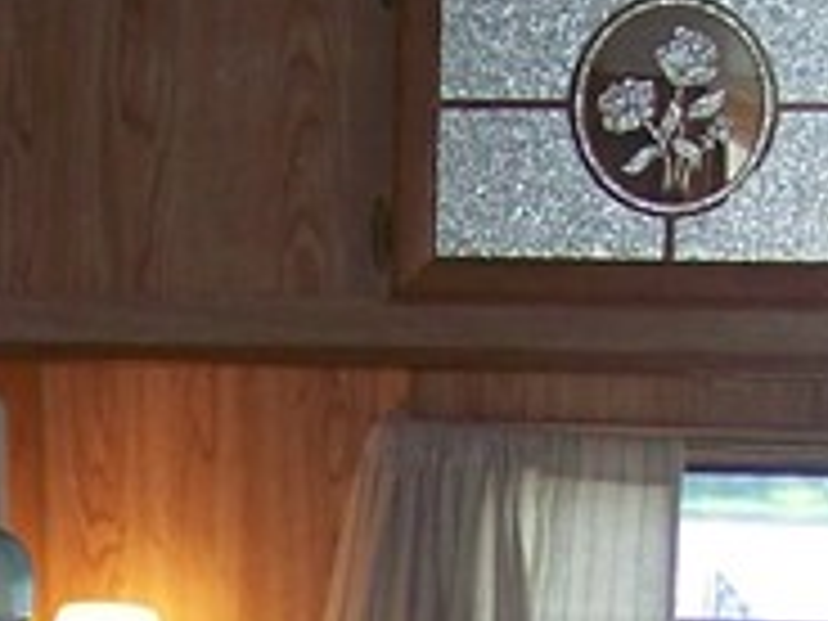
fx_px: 5071
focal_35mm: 212
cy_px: 1418
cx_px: 140
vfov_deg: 6.7
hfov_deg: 9.3
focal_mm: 6.3
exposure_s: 1/60
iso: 80
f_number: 2.8
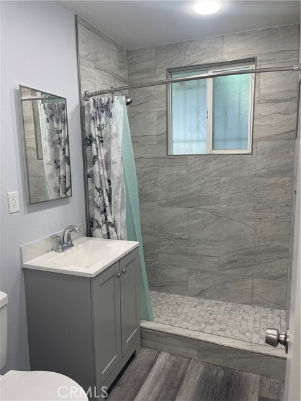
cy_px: 200
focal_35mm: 25
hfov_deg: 54.9
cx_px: 150
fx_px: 290
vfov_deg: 69.4
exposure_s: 1/120
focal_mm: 5.1
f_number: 1.6
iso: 64
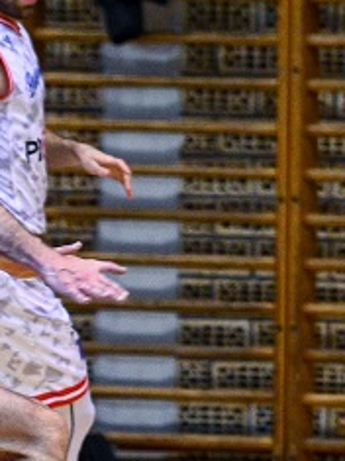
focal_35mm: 399
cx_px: 665
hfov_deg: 3.7
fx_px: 5307
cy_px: 328
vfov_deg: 5.0
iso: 2500
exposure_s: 1/640
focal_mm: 122
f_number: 2.8
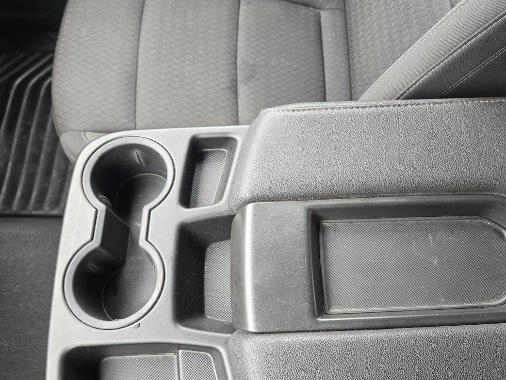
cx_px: 278
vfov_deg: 46.4
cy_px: 235
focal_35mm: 30
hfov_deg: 59.8
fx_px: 439
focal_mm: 5.4
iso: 200
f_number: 1.8
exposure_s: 1/180
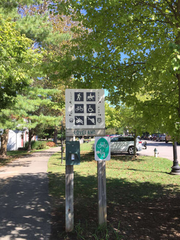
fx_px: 201
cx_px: 90
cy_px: 120
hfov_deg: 48.2
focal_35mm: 29
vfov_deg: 61.7
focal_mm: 4.15
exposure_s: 1/565
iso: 32
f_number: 2.2
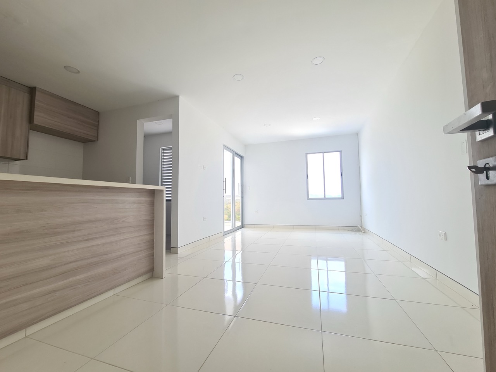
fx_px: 186
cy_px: 186
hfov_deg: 106.2
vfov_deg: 89.9
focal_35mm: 13
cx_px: 248
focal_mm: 2.2
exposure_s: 1/120
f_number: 2.2
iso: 64
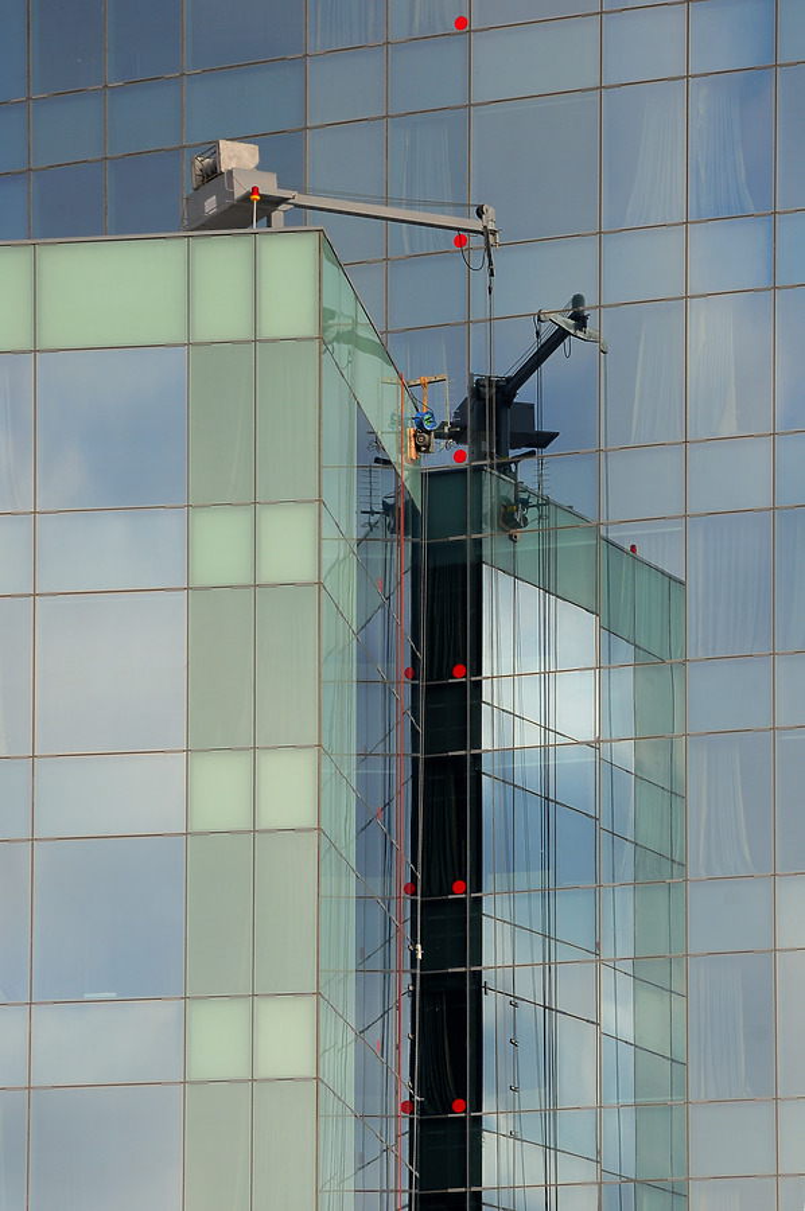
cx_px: 402
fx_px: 4790
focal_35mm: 142
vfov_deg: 14.4
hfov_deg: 9.6
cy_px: 606
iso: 200
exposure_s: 1/320
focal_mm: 95
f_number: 9
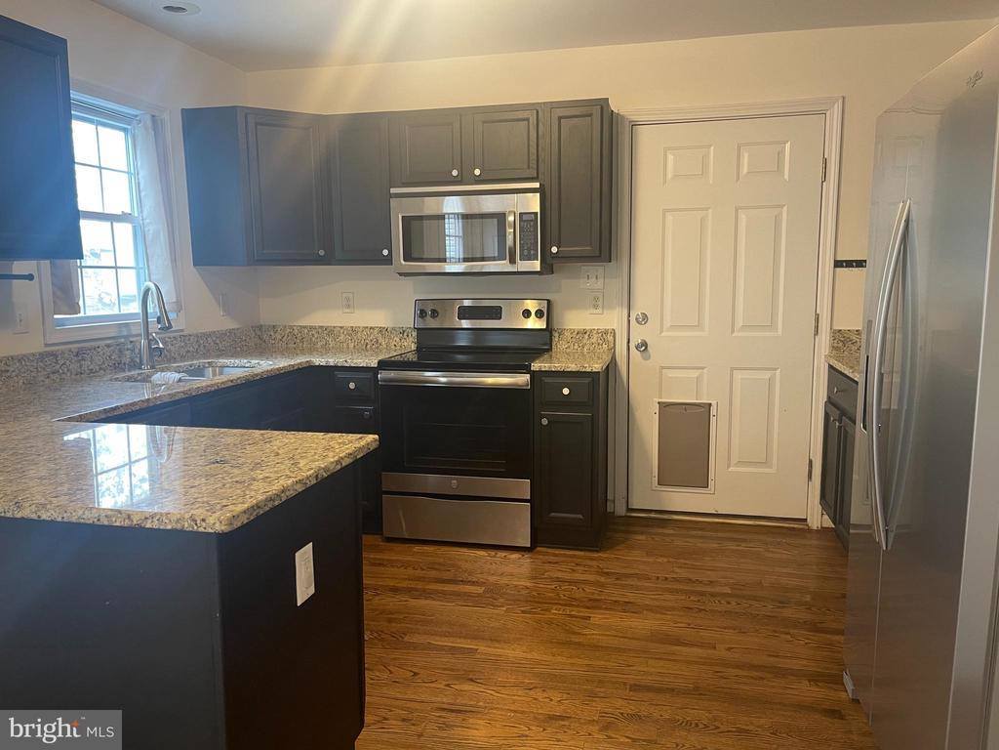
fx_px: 721
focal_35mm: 25
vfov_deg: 54.9
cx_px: 500
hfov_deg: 69.4
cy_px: 375
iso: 250
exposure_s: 1/60
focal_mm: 5.1
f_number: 1.6
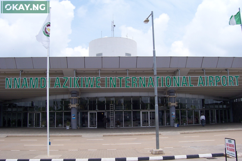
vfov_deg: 38.9
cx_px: 121
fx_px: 229
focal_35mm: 34
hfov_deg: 55.8
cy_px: 80
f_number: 5.6
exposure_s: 1/500
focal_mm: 5.6
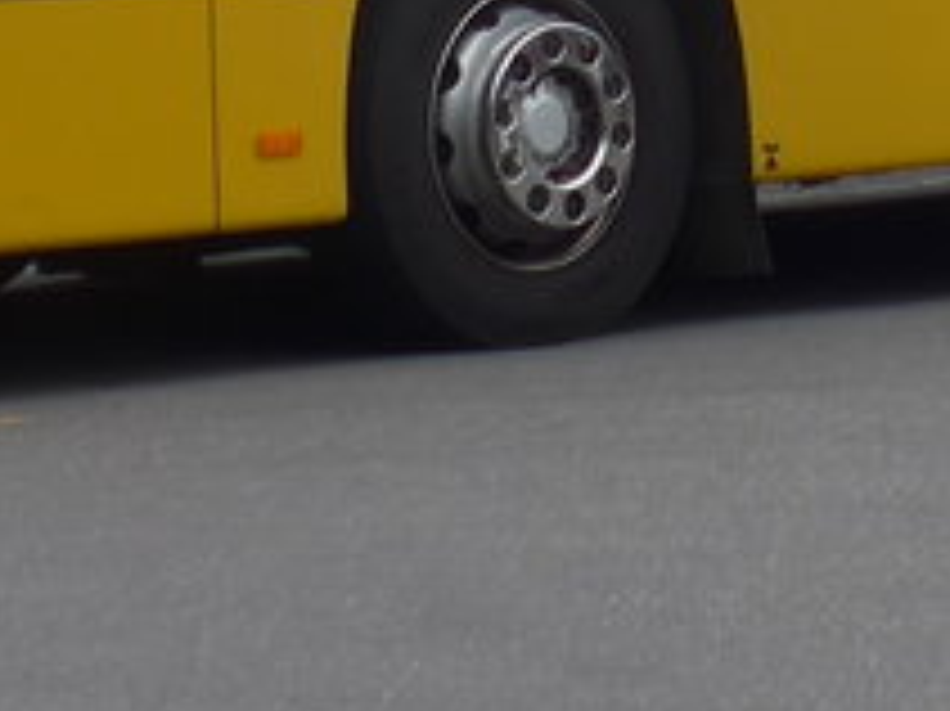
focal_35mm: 233
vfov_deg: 6.0
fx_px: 6391
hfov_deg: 8.4
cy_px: -1202
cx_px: 995
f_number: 2.8
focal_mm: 8.4
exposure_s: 1/1000
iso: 80
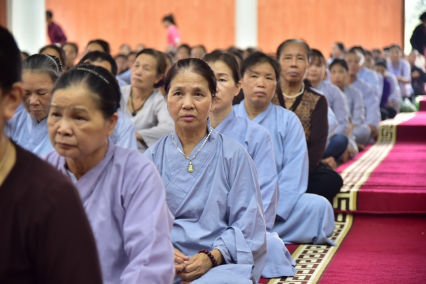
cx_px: 213
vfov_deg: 14.9
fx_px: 1089
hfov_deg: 22.1
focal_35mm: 92
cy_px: 142
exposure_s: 1/30
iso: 800
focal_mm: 92
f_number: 4
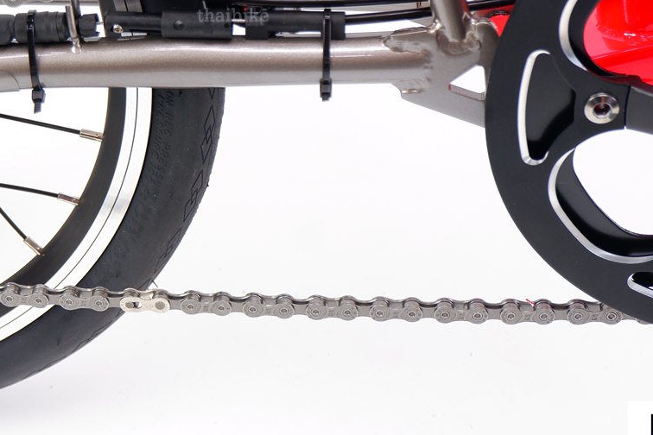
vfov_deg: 18.0
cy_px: 97
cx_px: 129
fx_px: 1360
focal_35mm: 75
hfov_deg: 26.5
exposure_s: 1/42
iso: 200
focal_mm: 28
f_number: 4.5
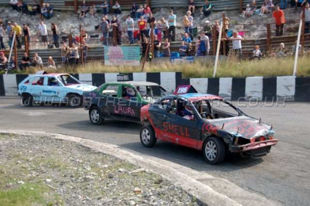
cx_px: 155
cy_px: 103
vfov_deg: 26.5
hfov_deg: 38.9
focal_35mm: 51
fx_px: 439
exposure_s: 1/500
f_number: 4.5
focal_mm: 34
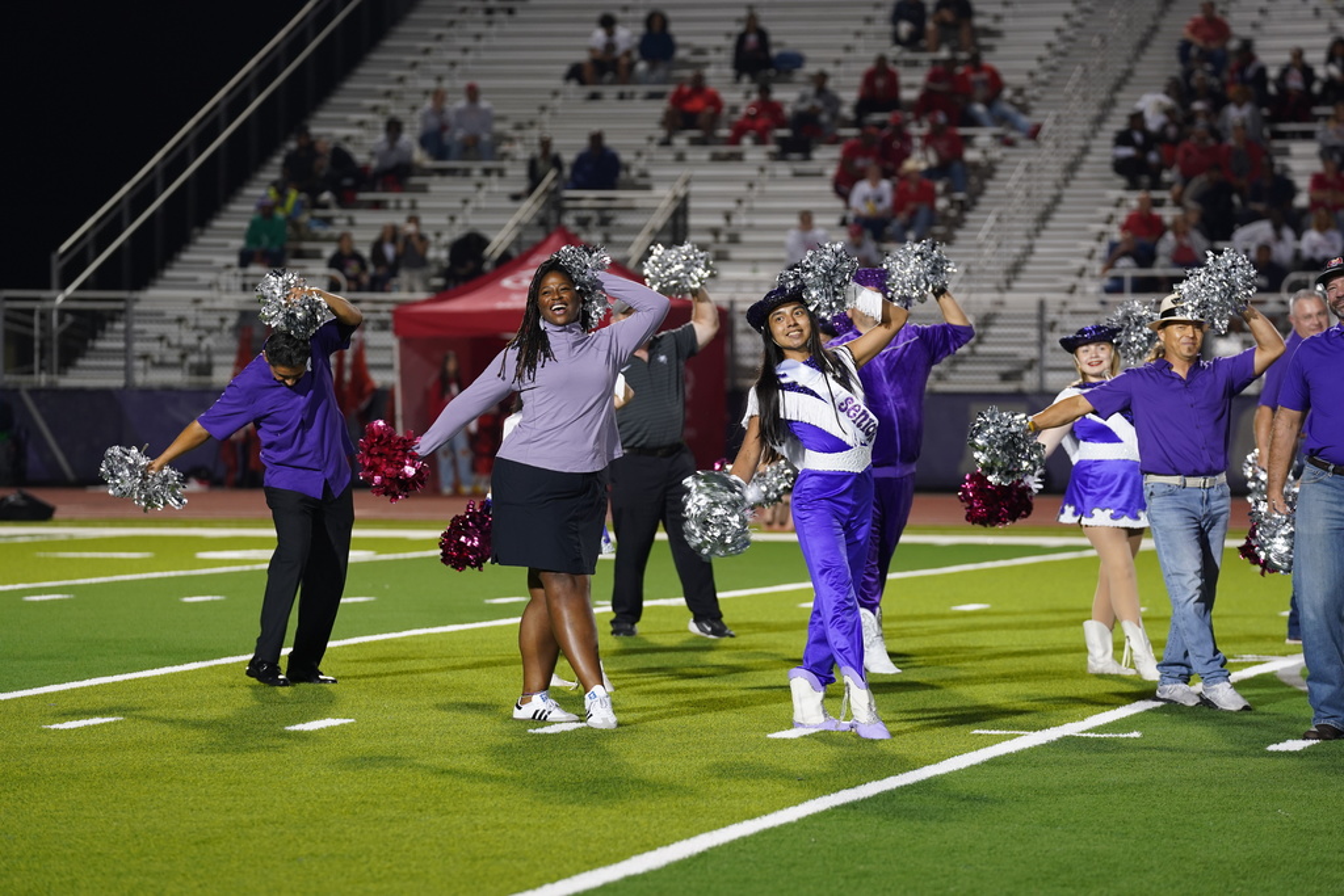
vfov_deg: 7.9
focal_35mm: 174
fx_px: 6496
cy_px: 448
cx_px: 672
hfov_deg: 11.8
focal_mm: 174
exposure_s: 1/200
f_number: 4
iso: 1250
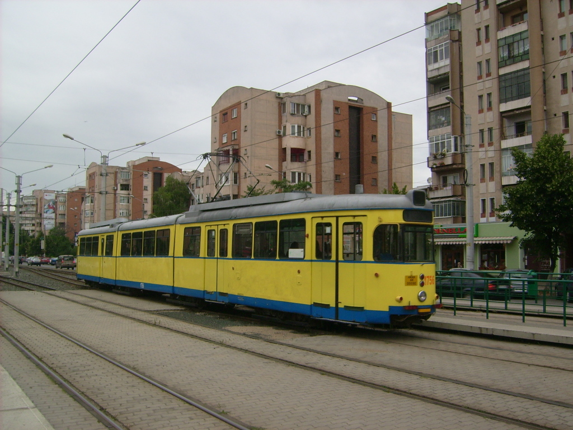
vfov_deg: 40.7
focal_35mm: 35
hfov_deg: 52.6
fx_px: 579
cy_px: 215
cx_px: 286
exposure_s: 1/125
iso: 50
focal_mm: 5.95
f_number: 5.8
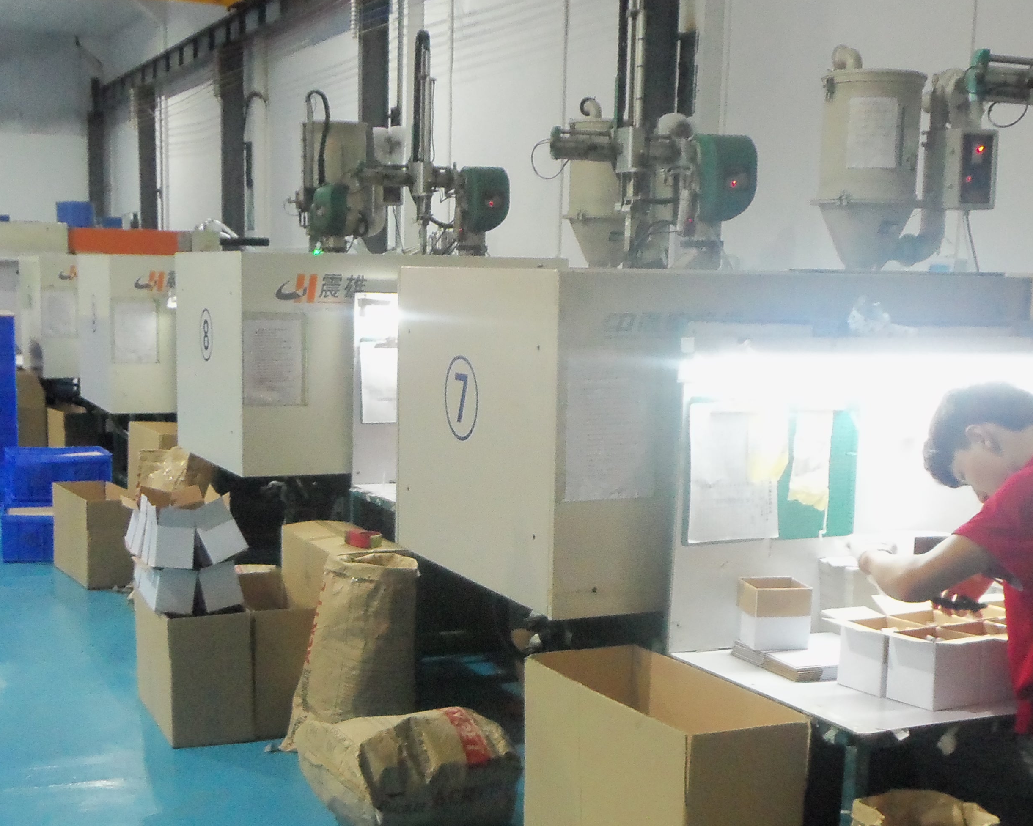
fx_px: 1467
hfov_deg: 38.8
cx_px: 472
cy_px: 562
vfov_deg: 31.2
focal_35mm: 48
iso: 400
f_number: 3.3
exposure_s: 1/13
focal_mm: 5.1
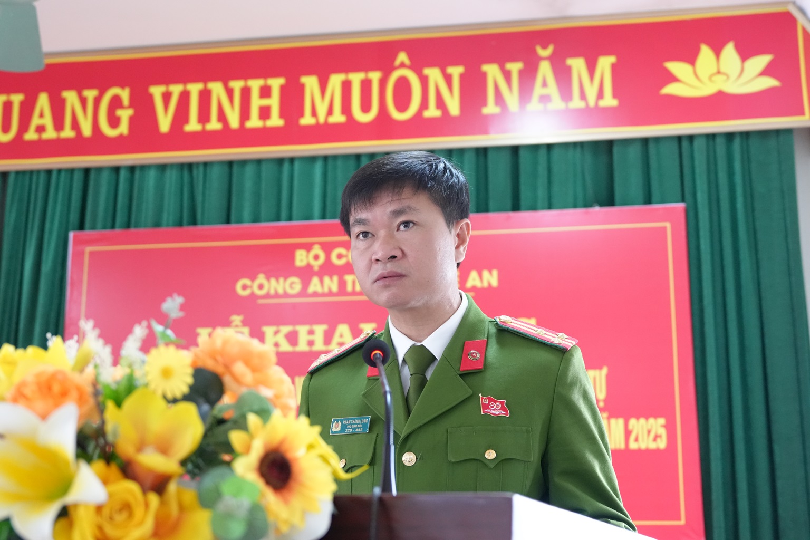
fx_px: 1102
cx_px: 405
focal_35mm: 49
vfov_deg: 27.5
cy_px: 270
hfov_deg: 40.3
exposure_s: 1/160
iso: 3200
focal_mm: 33
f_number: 2.8
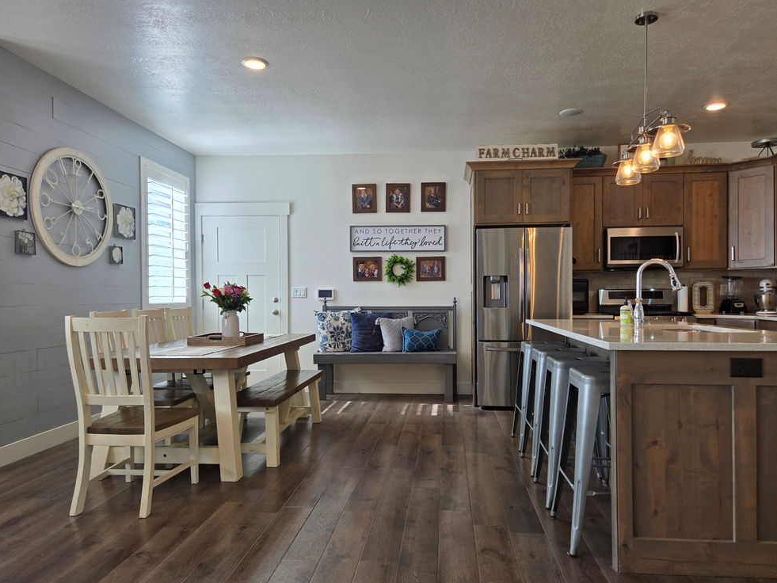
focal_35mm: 24
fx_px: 539
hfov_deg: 71.6
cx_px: 396
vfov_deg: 56.8
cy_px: 303
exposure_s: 1/120
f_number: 1.8
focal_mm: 5.4
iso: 40
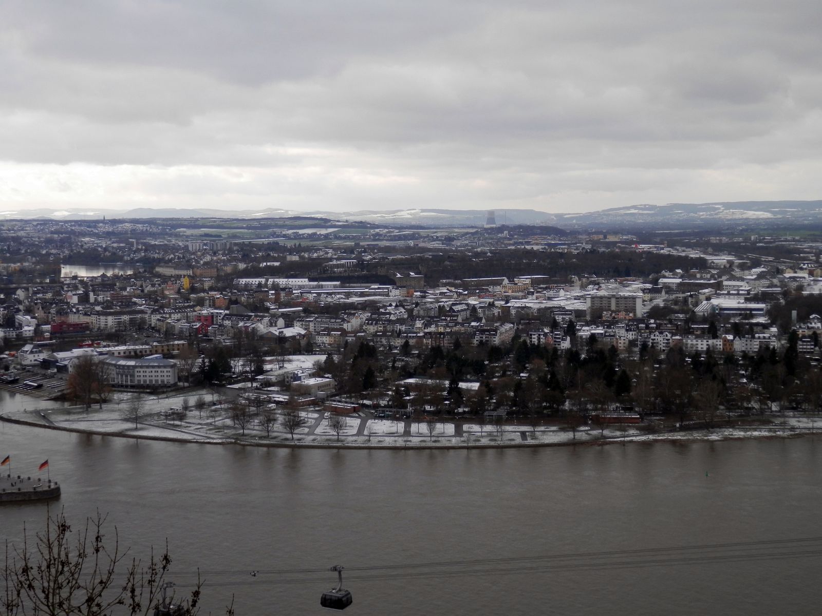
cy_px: 308
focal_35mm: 45
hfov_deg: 42.1
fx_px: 1069
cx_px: 411
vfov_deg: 32.2
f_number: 3.8
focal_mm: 8
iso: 80
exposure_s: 1/125
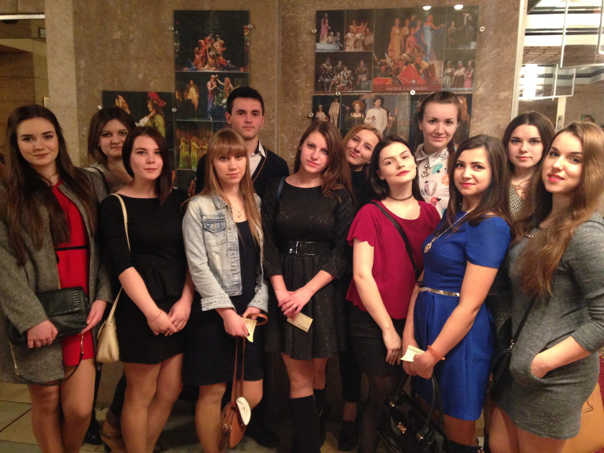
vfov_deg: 42.9
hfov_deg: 55.4
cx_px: 302
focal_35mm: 33
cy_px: 226
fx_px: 576
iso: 320
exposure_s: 1/20
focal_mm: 4.12
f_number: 2.4
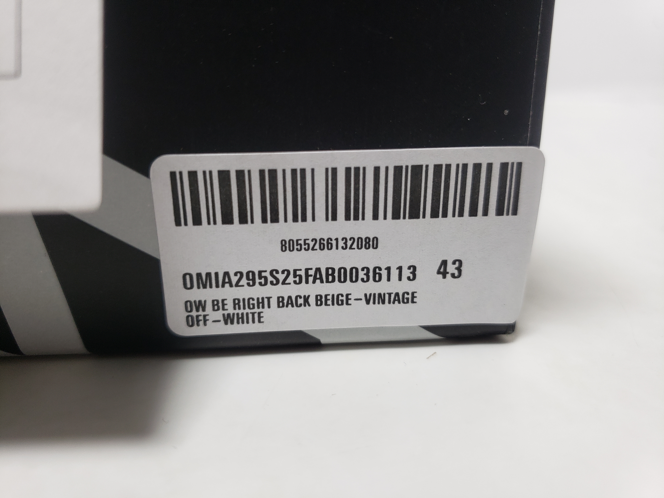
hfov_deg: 67.3
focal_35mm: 26
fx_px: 499
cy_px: 249
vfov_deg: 53.1
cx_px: 332
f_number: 1.5
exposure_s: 1/348
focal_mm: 4.3
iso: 50
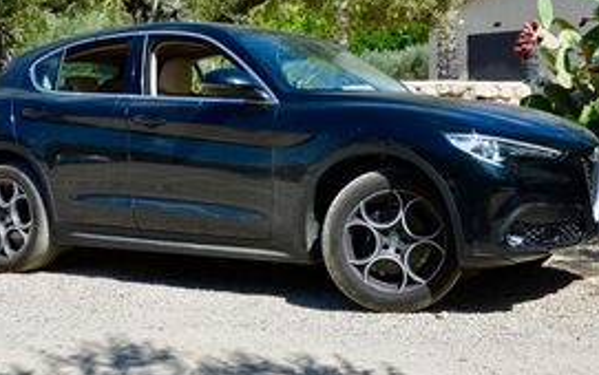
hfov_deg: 33.6
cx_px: 325
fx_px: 993
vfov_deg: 21.3
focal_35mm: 61
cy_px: 103
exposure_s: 1/250
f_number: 8
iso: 100
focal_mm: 27
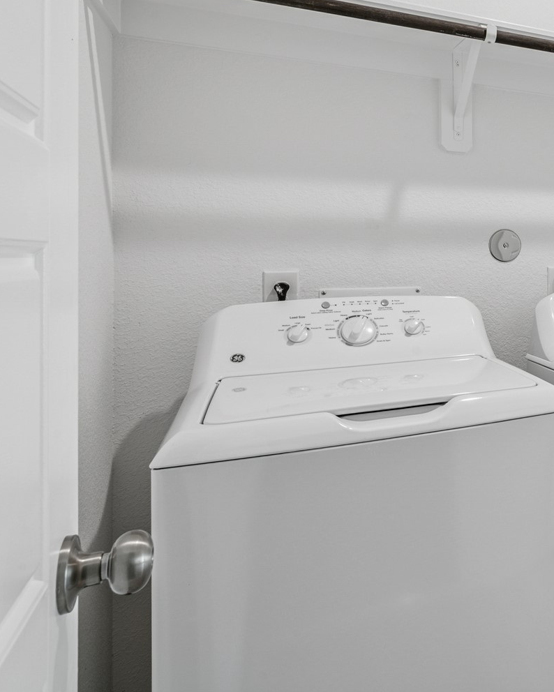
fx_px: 635
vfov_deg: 56.3
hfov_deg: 36.3
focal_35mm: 31
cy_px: 249
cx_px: 666
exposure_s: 1/2
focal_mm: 16
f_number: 9
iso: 160
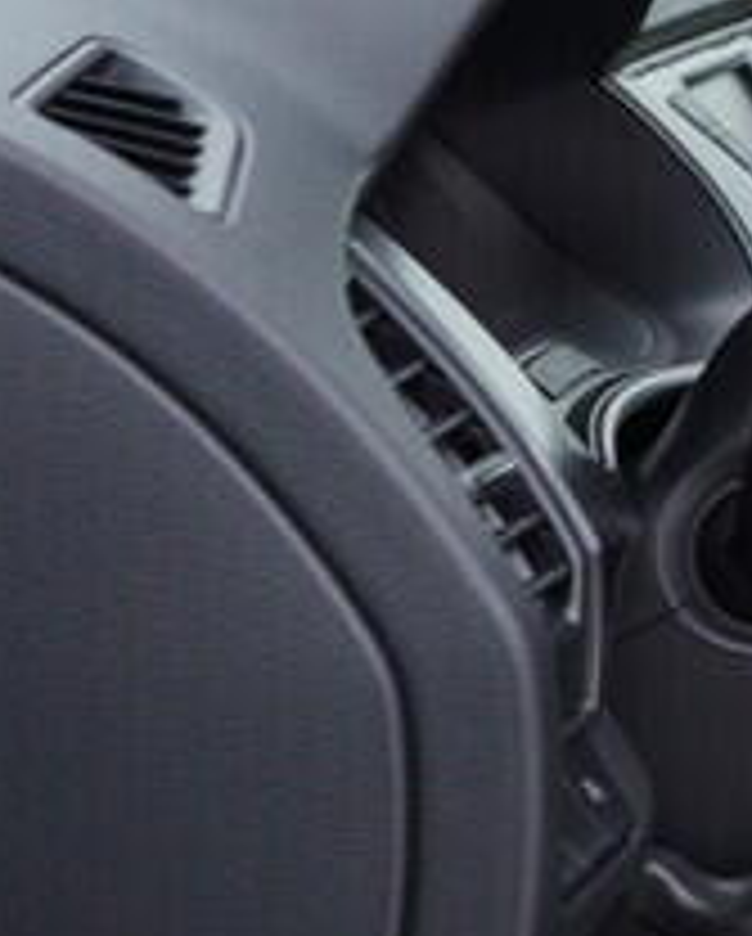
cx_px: 1918
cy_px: 236
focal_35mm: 166
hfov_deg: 8.4
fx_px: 4608
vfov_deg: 11.6
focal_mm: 24
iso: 125
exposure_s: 1/60
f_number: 3.5
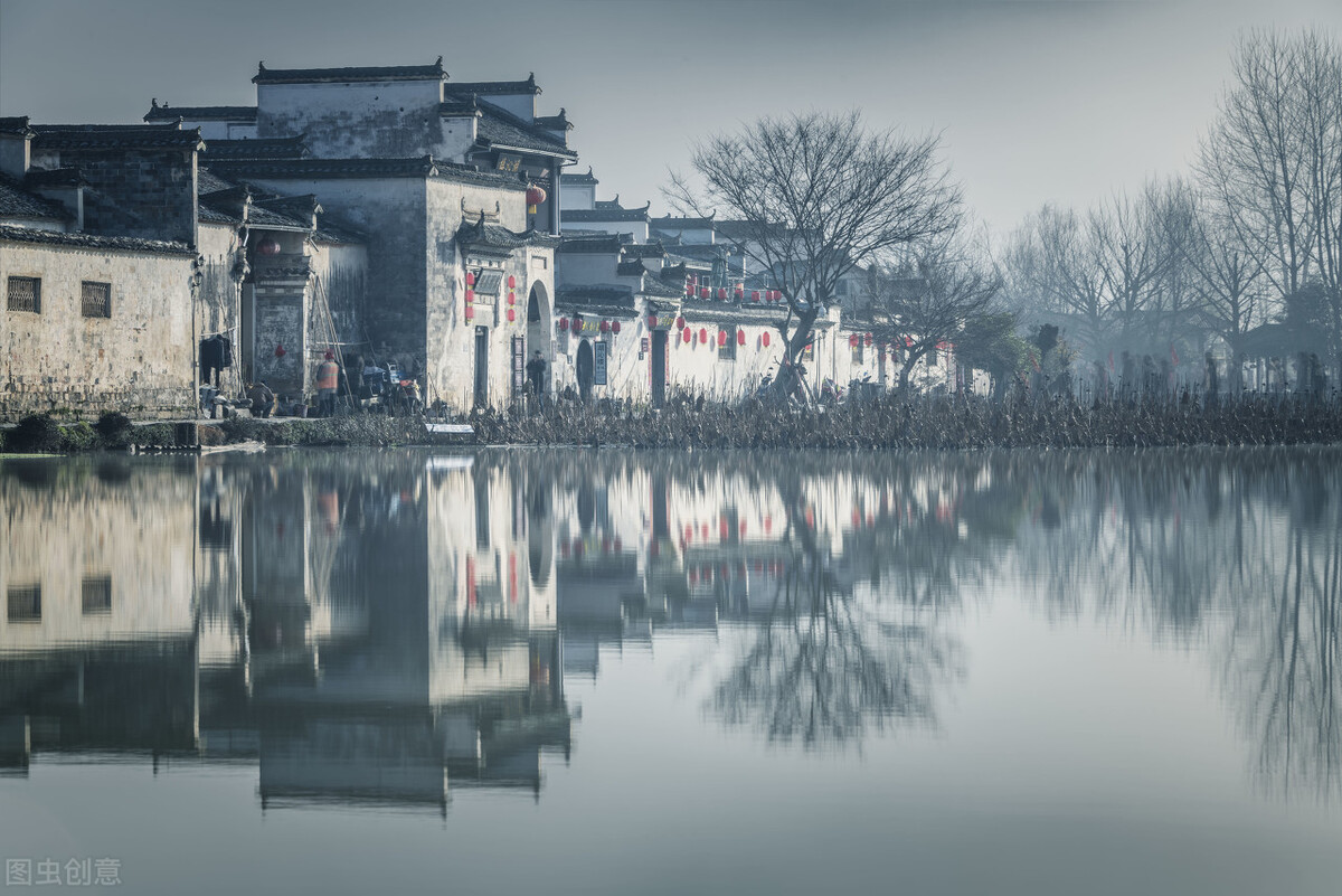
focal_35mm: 135
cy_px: 448
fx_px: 5034
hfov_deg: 15.2
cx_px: 671
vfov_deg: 10.2
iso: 64
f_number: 11
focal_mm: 135
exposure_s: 1/100
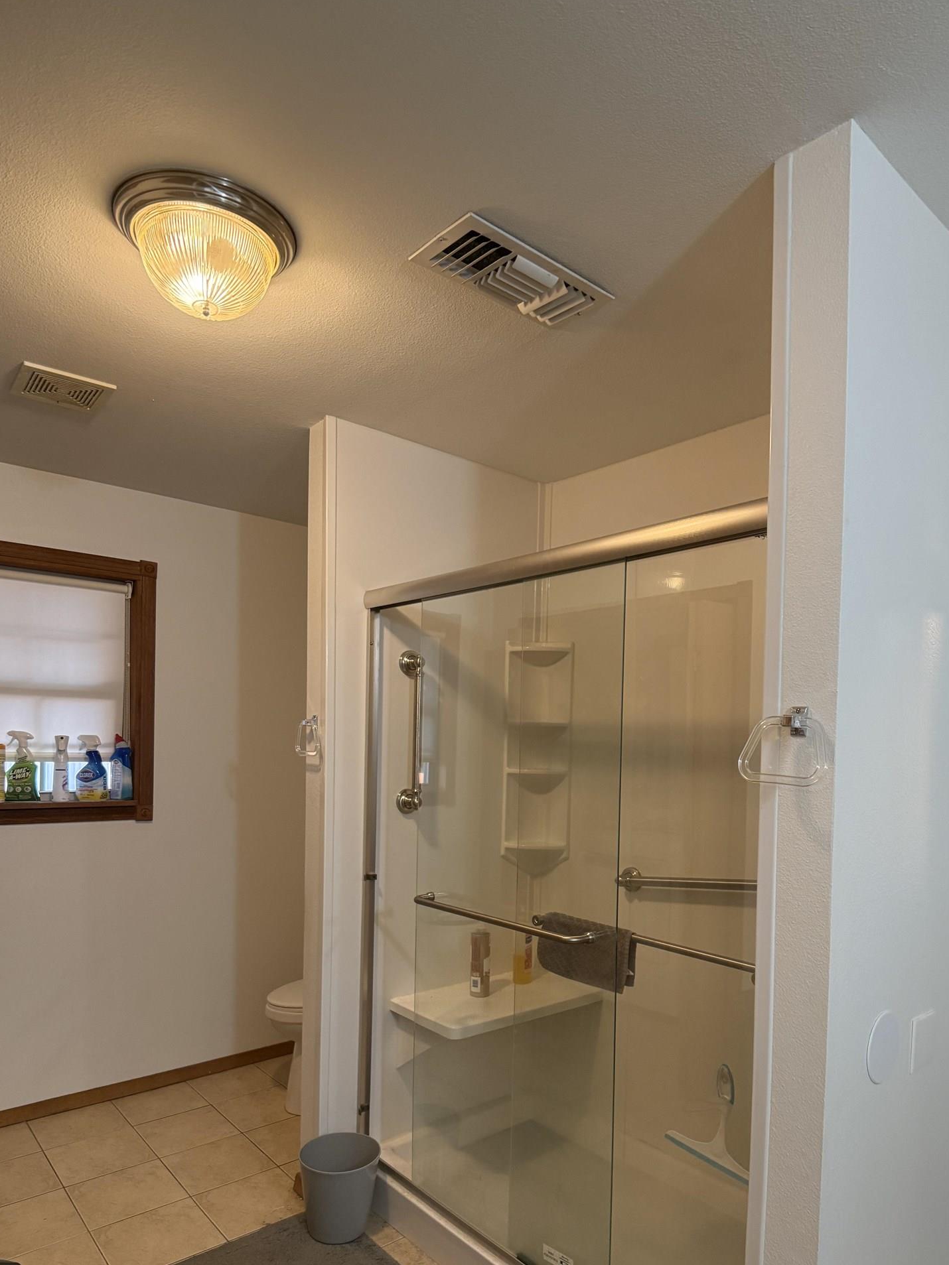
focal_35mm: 29
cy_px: 756
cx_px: 504
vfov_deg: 61.2
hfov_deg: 48.2
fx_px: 1060
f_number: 1.78
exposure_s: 1/120
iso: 400
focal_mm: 6.76
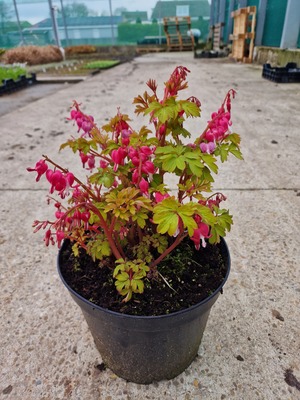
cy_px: 200
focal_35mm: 23
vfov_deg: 73.9
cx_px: 150
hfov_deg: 58.9
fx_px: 266
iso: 50
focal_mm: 6.4
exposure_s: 1/285
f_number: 1.8
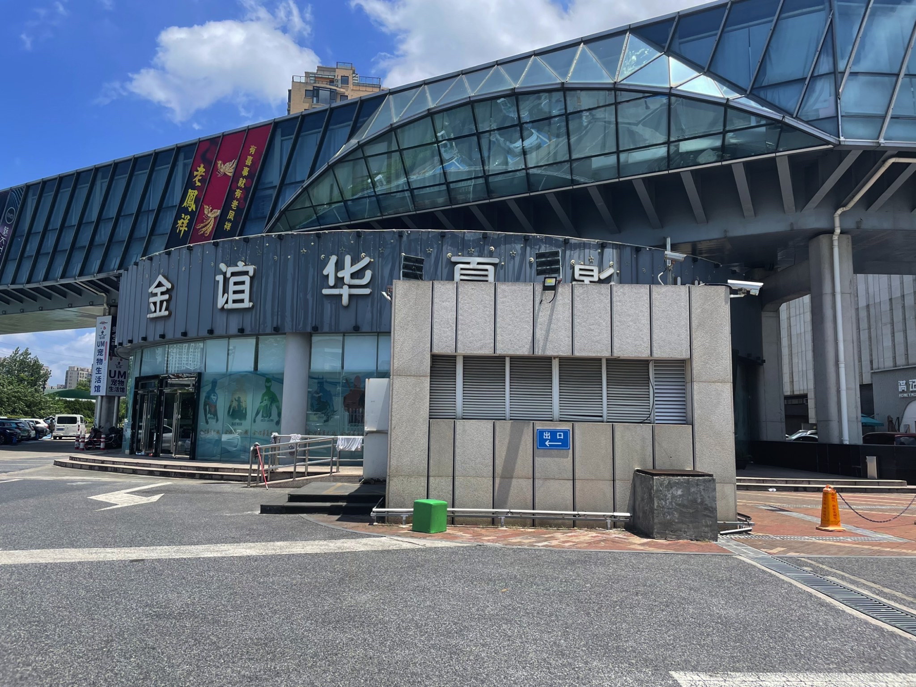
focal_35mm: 26
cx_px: 458
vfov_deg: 53.1
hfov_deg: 67.3
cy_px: 344
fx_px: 688
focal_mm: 4.2
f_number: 1.6
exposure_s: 1/3040
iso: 32
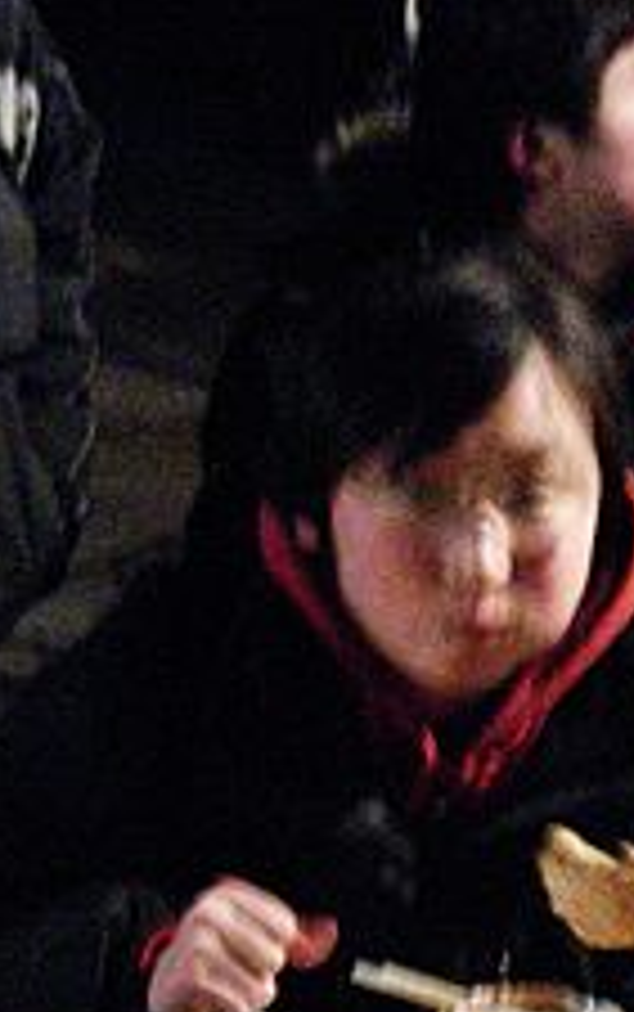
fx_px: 4139
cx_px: 351
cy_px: 850
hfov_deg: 8.8
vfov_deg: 13.8
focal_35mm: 150
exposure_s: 1/5.1
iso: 800
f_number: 3.5
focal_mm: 9.7
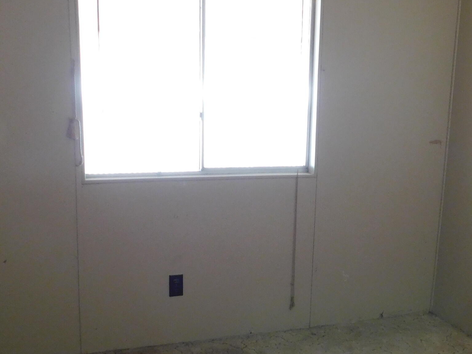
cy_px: 231
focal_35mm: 45
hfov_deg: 41.9
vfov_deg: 32.0
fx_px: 614
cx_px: 279
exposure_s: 1/30
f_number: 3
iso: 360
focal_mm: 4
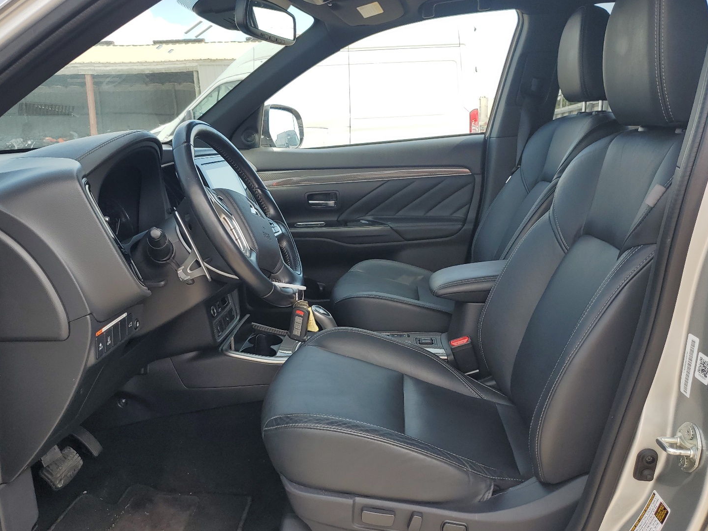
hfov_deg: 61.6
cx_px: 339
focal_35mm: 29
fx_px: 593
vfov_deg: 48.2
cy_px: 286
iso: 50
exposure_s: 1/833
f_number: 1.5
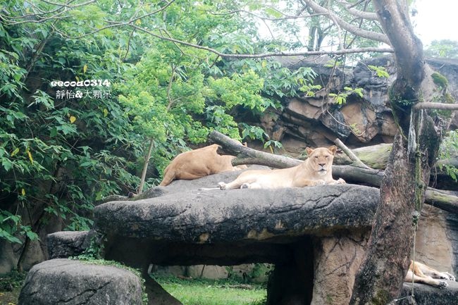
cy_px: 152
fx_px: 890
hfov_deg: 28.9
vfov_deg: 19.4
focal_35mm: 70
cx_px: 229
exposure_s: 1/80
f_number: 2.8
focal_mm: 25.7
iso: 320
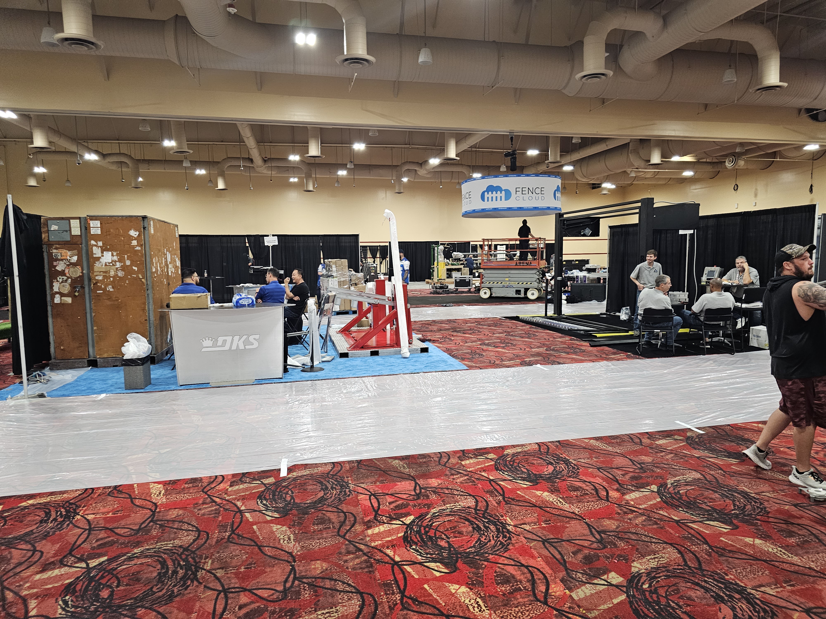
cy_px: 310
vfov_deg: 58.9
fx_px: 549
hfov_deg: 73.9
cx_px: 413
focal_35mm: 23
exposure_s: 1/120
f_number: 1.7
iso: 400
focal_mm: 6.3
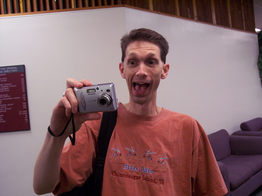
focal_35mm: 39
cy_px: 98
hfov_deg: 47.9
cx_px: 131
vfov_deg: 36.8
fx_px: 295
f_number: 3.4
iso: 200
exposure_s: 1/20
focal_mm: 8
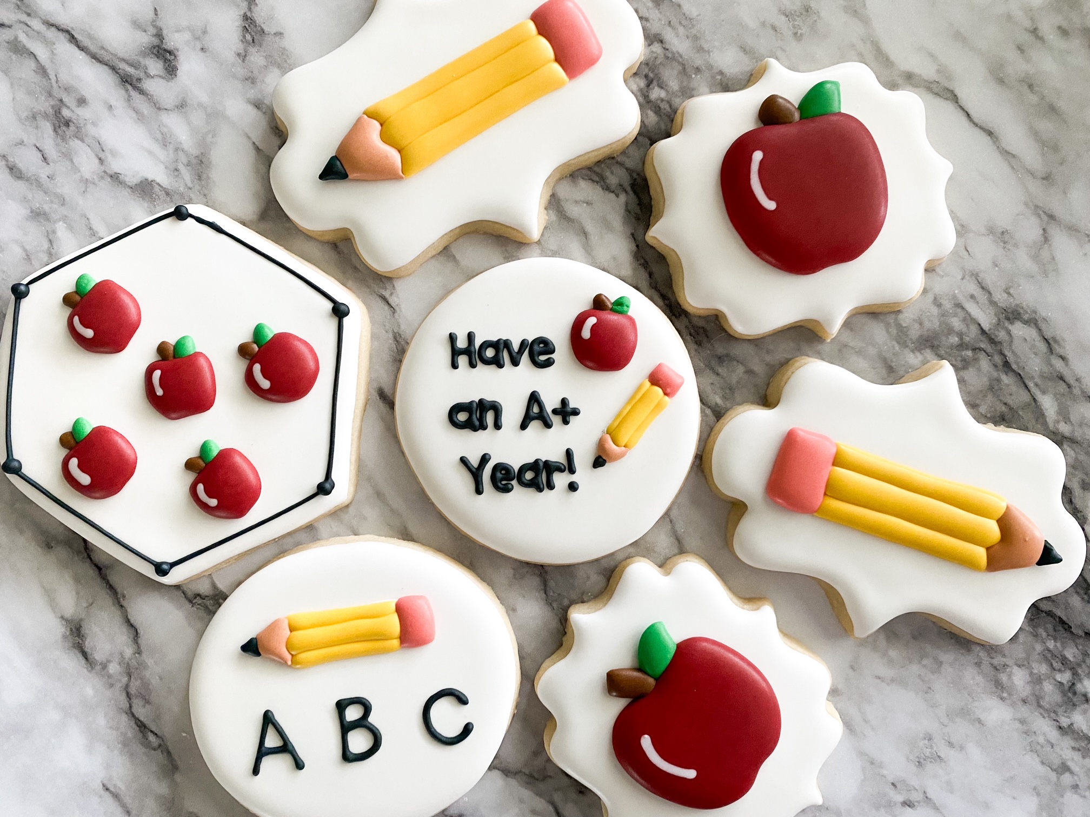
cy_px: 408
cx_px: 545
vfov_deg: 53.1
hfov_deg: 67.3
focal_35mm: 26
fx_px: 819
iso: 320
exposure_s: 1/60
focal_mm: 4.25
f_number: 1.8
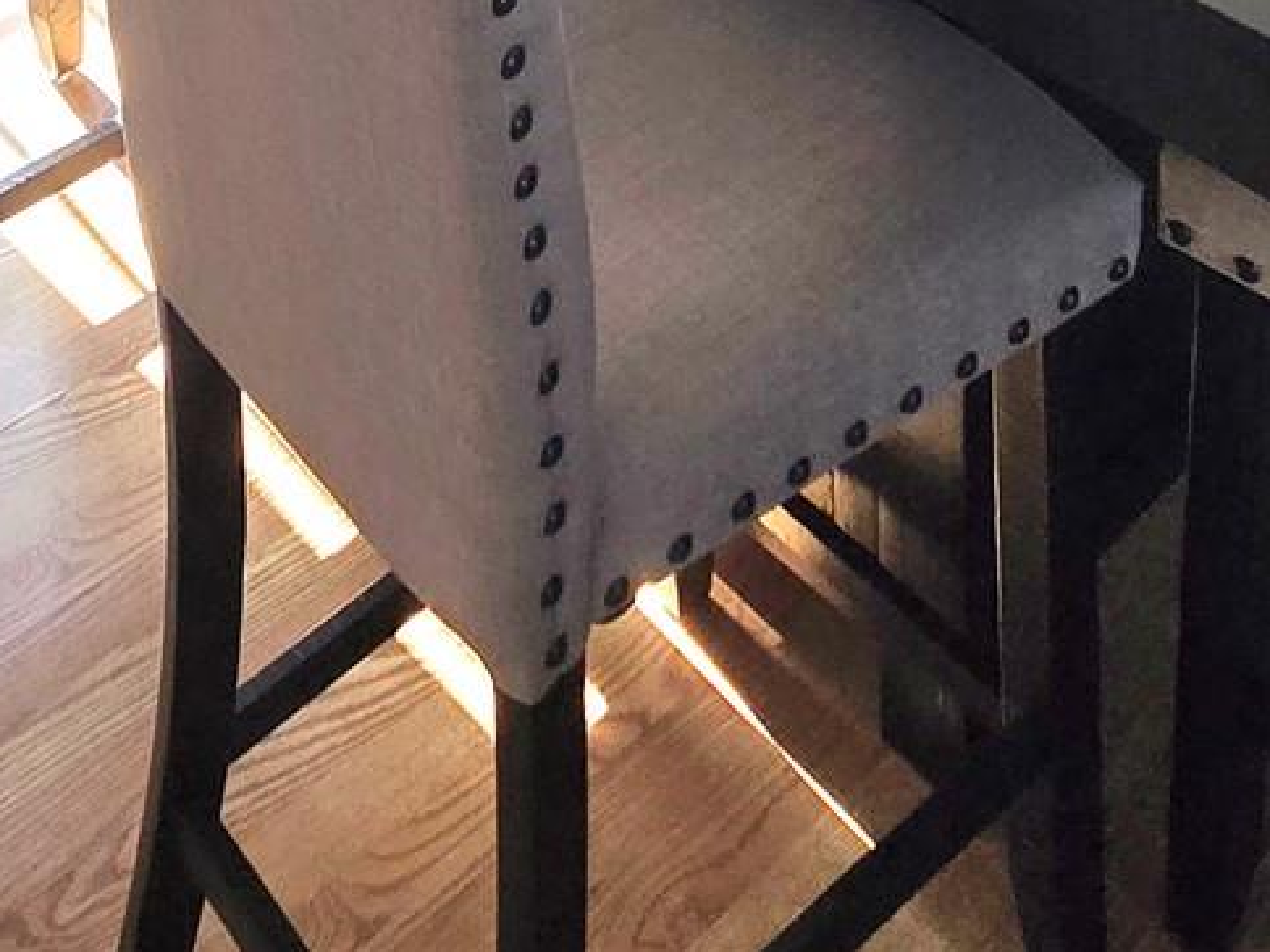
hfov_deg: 34.9
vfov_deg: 17.6
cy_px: -1015
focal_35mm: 55
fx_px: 2018
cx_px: 562
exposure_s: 1/120
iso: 64
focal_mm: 2.2
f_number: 2.2
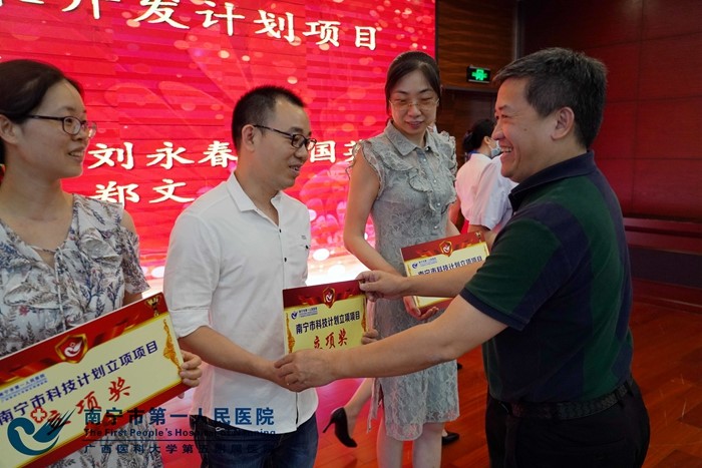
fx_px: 566
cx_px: 351
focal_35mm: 29
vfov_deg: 45.0
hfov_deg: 63.6
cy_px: 234
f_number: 4
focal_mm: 29
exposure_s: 1/250
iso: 2500
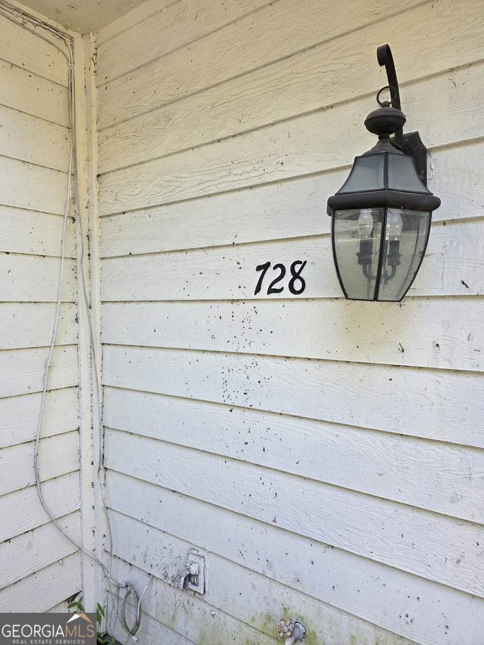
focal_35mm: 23
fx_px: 429
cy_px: 322
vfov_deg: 73.9
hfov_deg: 58.9
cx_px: 242
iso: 32
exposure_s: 1/120
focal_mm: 6.3
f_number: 1.7
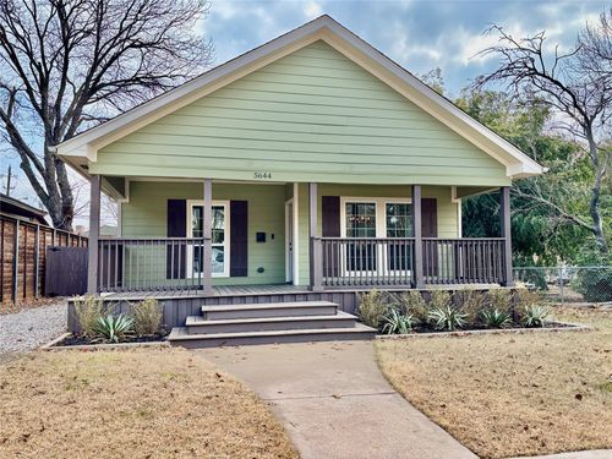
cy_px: 230
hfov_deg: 67.3
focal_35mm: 26
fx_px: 460
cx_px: 306
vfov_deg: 53.1
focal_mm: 5.96
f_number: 1.6
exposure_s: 1/978
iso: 50
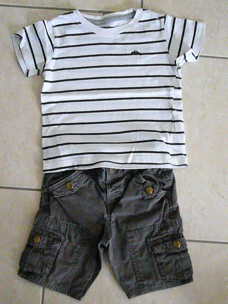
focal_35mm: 45
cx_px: 117
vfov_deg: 42.1
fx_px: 395
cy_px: 158
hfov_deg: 32.2
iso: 3200
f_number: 3.3
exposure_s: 1/250
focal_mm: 6.9
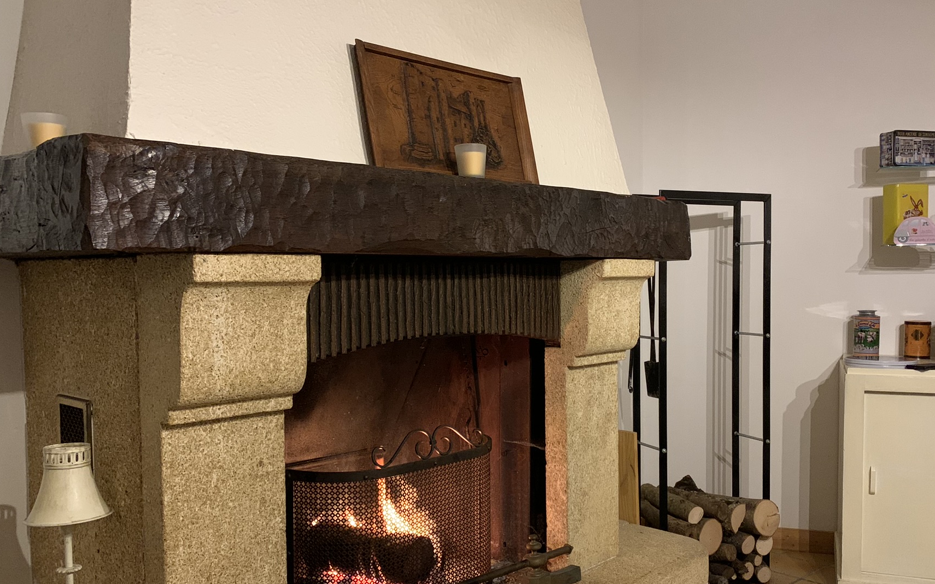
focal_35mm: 33
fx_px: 841
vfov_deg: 38.3
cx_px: 544
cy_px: 330
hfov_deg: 57.8
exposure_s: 1/33
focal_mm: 4.25
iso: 400
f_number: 1.8
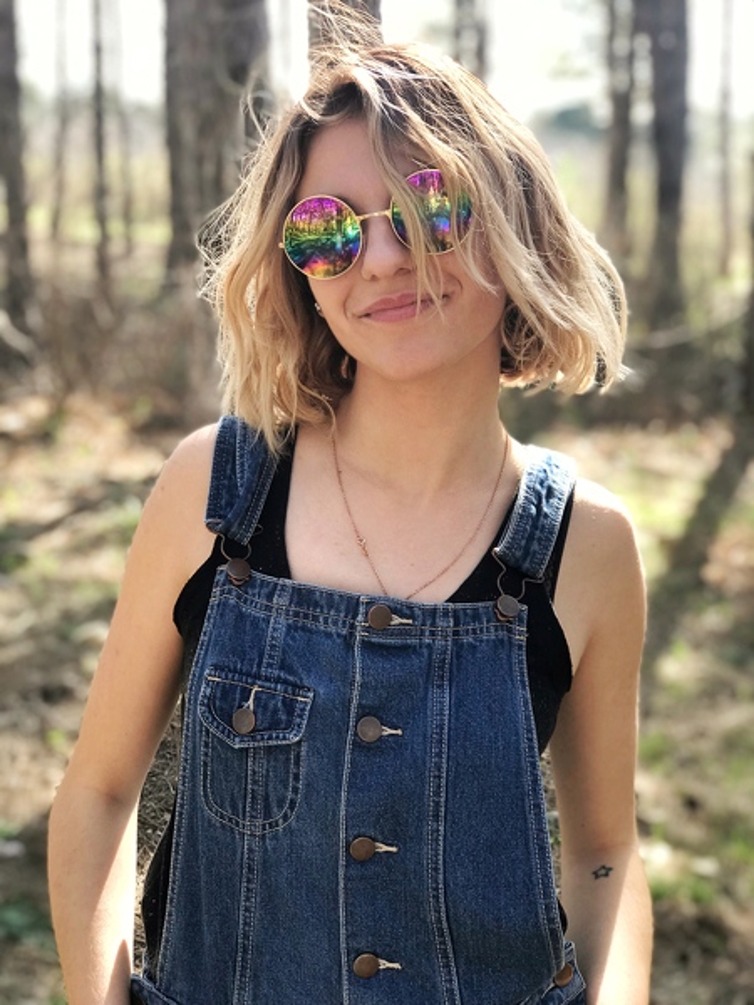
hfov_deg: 25.7
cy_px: 502
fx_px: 1655
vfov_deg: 33.8
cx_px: 377
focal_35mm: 57
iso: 25
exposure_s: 1/100
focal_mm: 6.6
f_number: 2.8
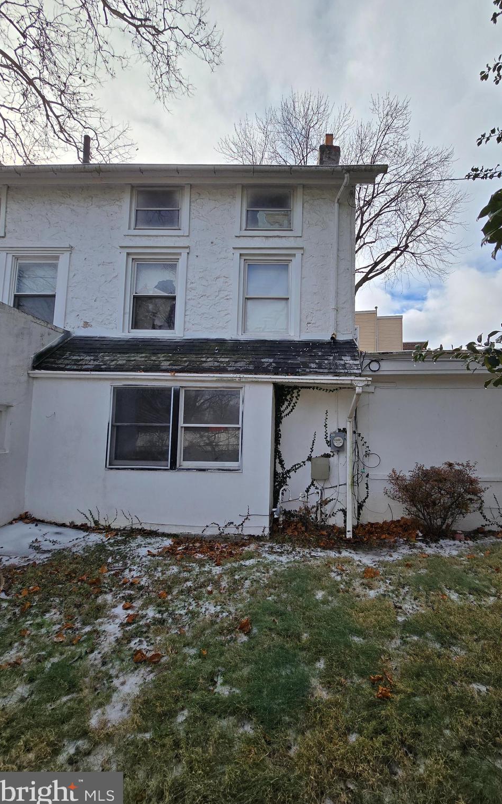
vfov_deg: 105.3
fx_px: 306
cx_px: 296
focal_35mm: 14
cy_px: 407
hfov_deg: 77.9
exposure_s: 1/1930
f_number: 2.2
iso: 50
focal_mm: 2.2
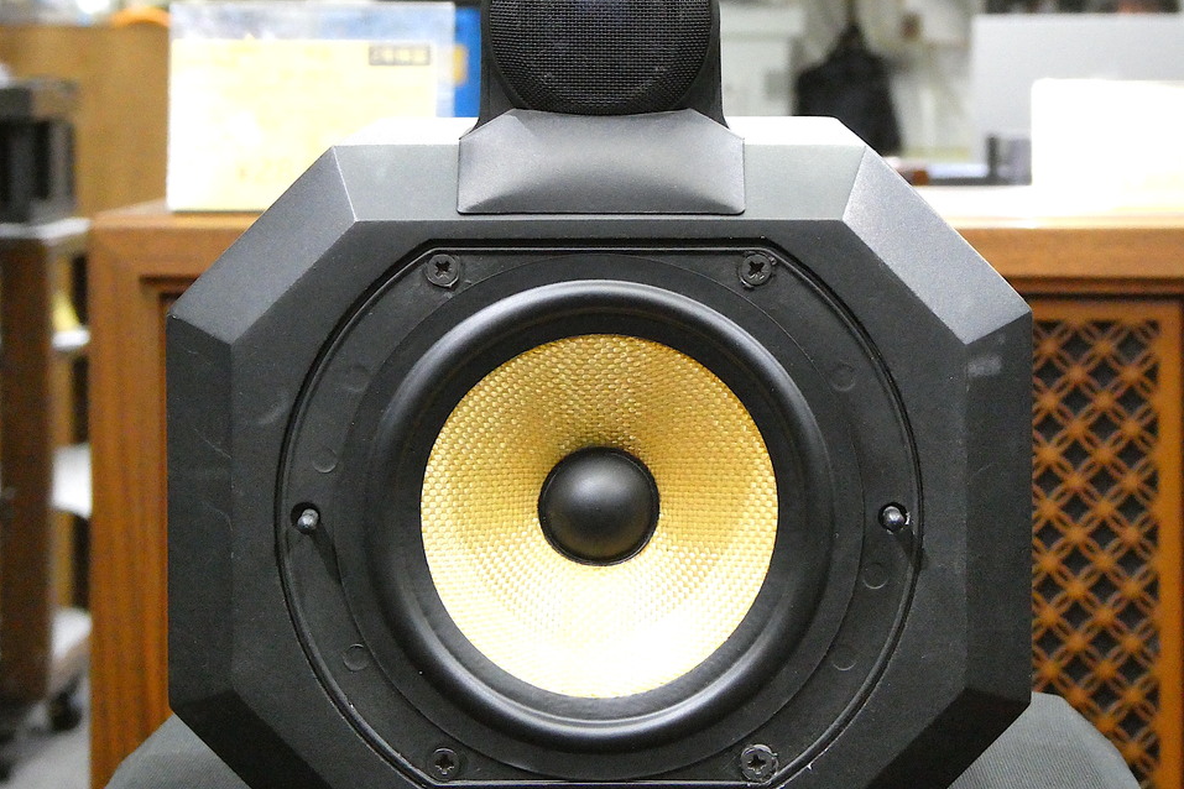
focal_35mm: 120
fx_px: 3946
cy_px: 354
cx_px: 591
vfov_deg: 11.4
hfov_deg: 17.1
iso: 1600
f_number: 5.1
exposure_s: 1/25
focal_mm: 20.6
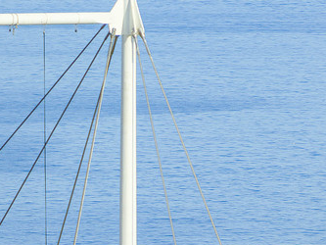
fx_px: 7151
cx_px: 264
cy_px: 416
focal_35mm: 759
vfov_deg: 2.0
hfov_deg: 2.6
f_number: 5.6
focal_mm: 200
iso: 320
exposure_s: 1/250
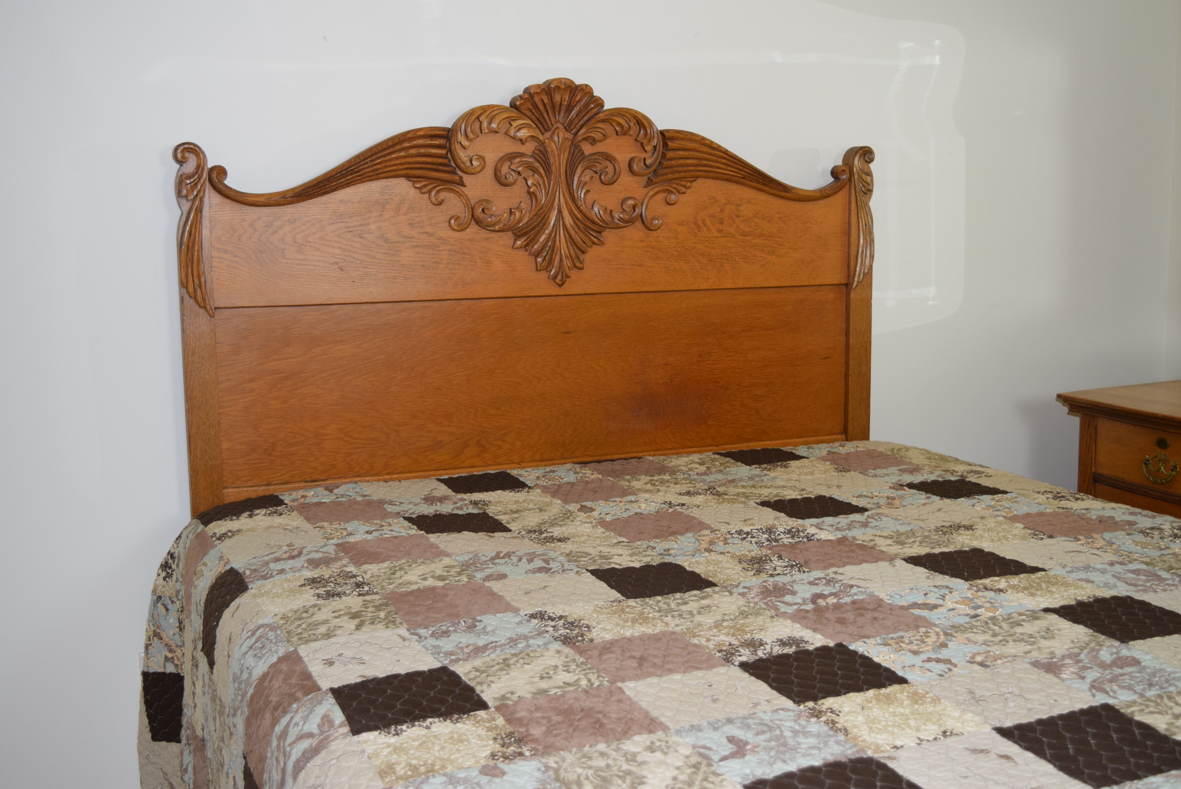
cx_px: 590
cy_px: 394
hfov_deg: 47.9
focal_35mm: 40
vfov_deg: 33.1
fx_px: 1330
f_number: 5
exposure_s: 1/100
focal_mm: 27
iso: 800
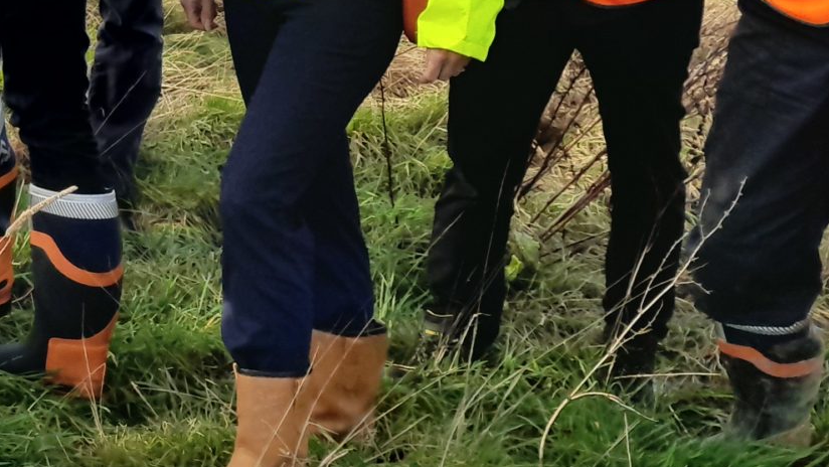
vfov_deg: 13.1
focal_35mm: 88
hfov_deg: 22.2
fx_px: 1935
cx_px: -178
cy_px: -187
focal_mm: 4
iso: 40
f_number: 1.8
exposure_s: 1/1065
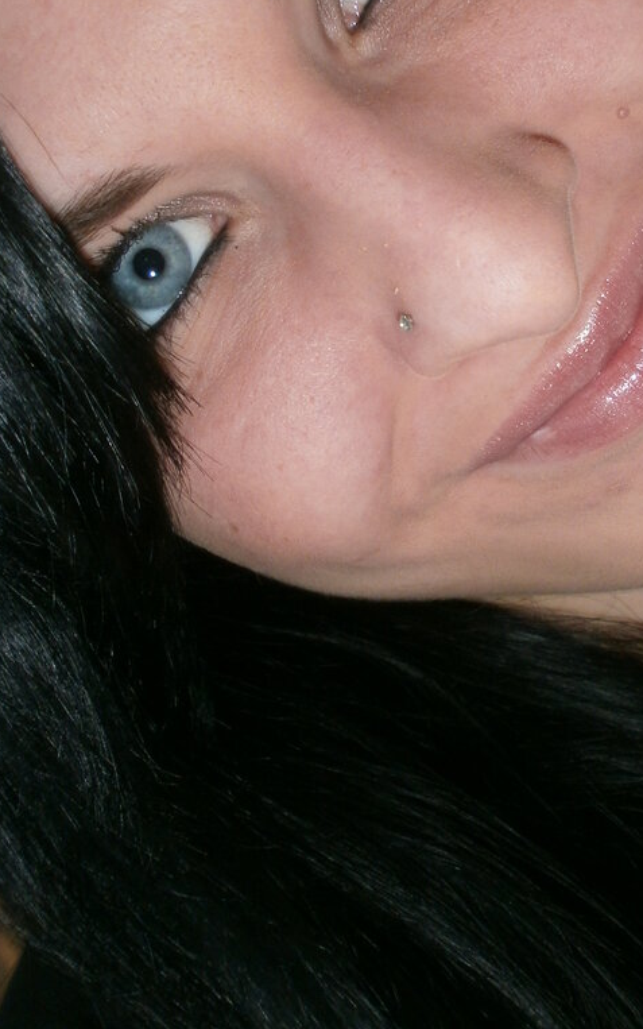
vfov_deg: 44.1
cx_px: 404
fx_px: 1261
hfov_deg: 28.5
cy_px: 395
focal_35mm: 45
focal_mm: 4.8
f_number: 2.9
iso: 125
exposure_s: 1/30
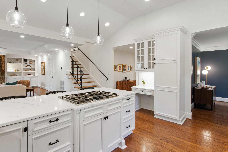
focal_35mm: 18
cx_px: 96
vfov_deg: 67.4
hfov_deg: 89.3
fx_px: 114
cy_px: 73
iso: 100
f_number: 8
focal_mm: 10
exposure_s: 1.6
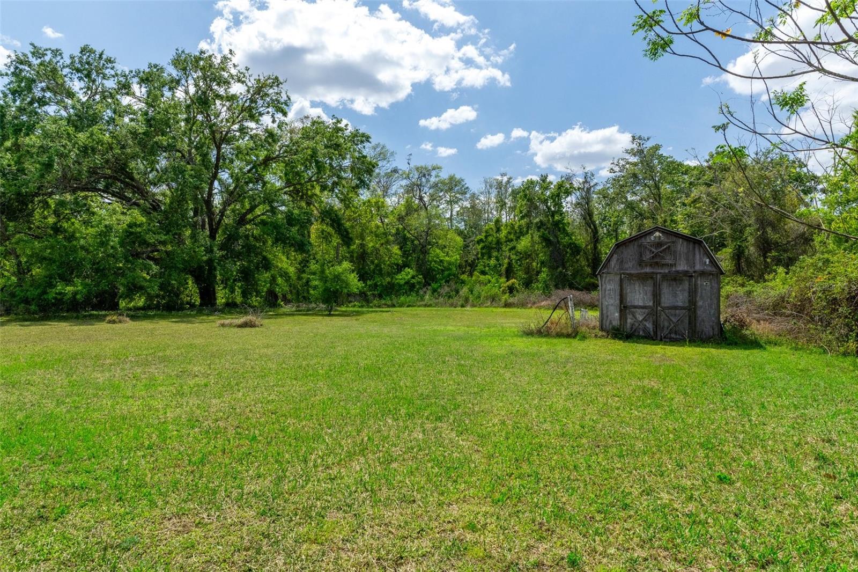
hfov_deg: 85.4
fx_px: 465
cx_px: 429
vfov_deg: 63.2
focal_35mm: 20
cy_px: 286
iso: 800
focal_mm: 13
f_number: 8
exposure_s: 1/1000
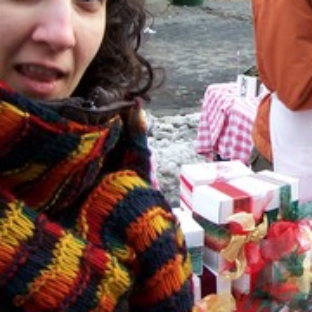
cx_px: 296
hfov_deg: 20.1
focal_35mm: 84
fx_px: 857
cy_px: 45
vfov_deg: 20.3
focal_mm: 6.3
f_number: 2.8
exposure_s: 1/80
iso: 80
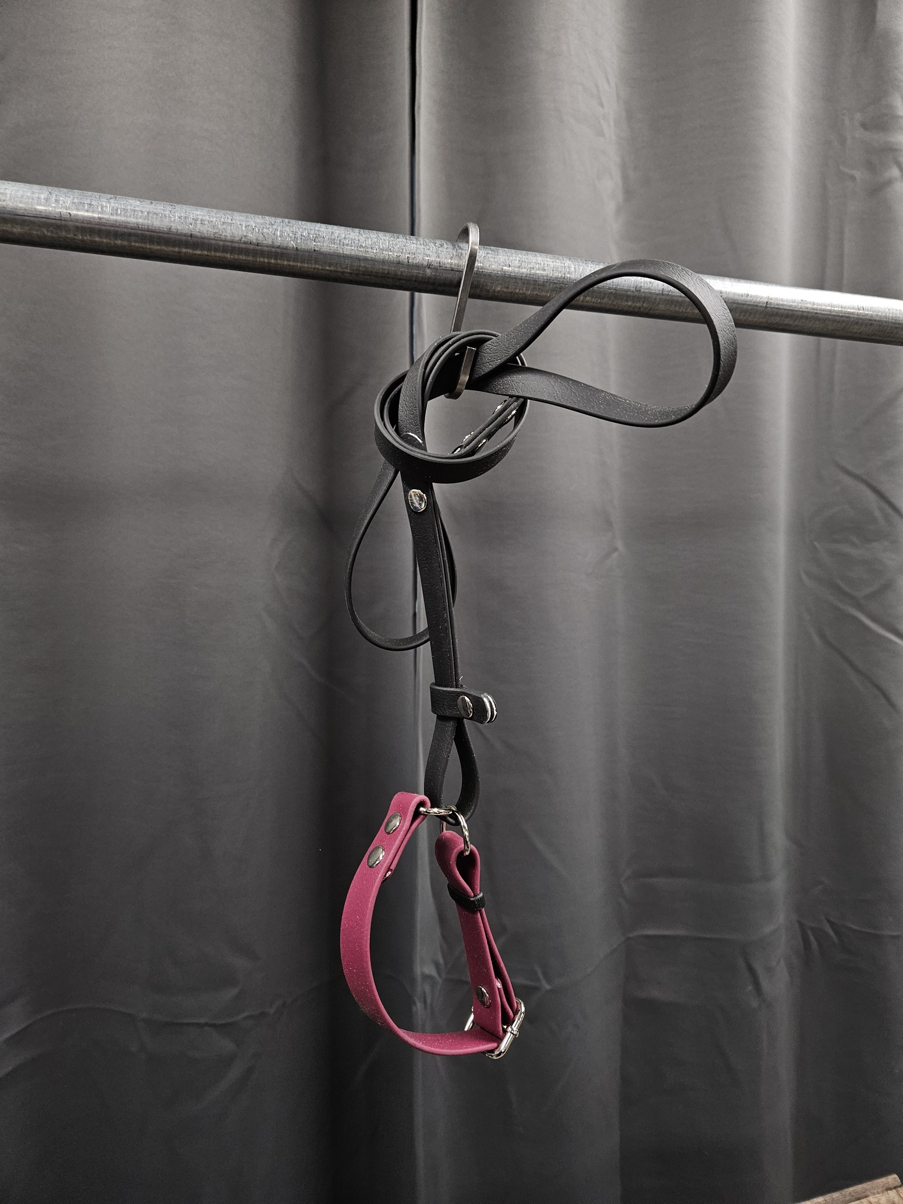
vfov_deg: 73.9
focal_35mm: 23
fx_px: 800
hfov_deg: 58.9
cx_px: 452
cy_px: 602
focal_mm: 5.4
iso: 200
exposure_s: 1/100
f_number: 1.8
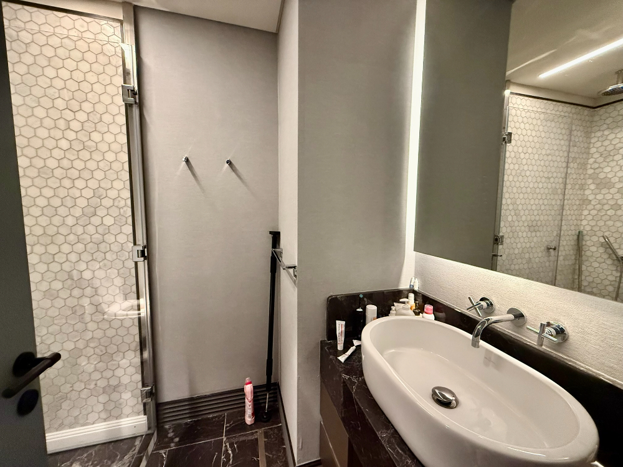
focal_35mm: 14
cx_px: 312
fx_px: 252
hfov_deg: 102.1
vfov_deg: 85.7
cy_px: 234
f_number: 2.2
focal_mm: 2.22
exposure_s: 1/50
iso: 800
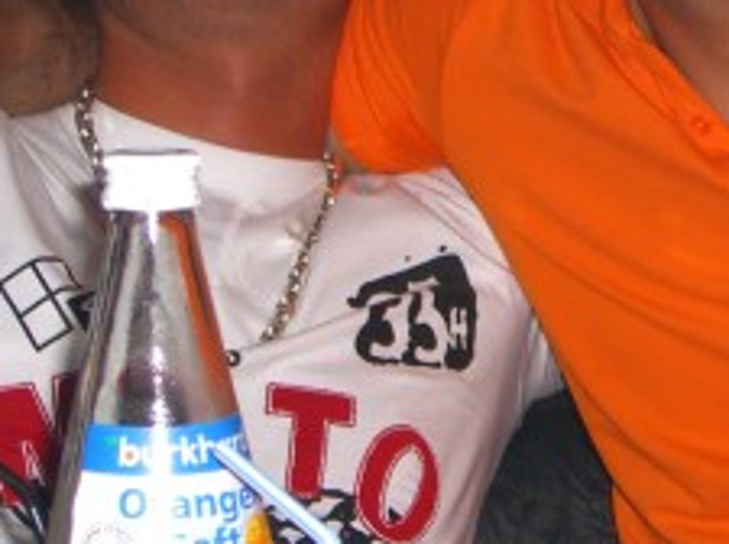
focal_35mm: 203
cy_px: 139
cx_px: 700
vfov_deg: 7.3
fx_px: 4268
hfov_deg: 9.7
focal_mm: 11.8
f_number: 3.6
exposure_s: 1/60
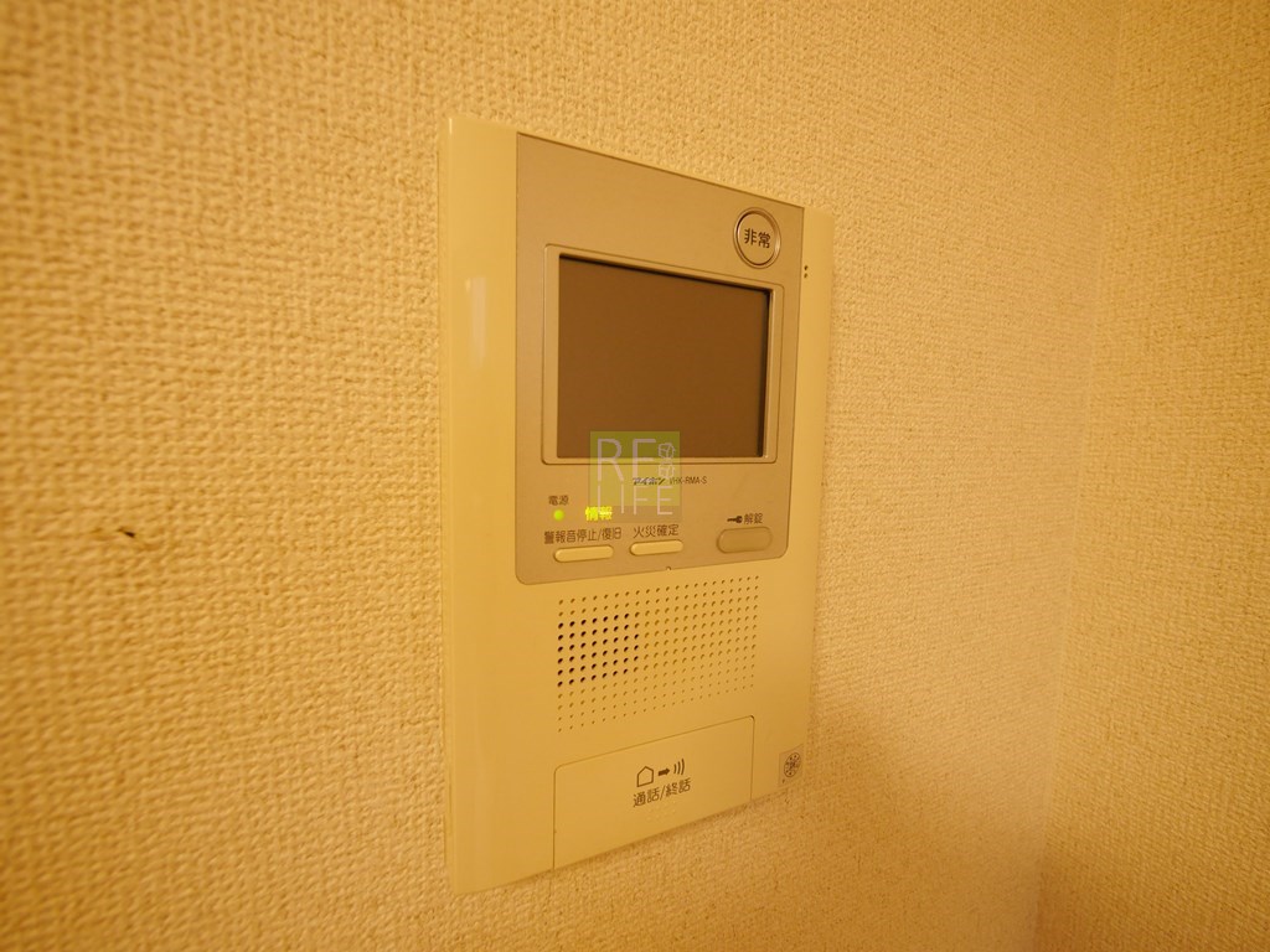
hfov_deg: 102.1
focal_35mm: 14
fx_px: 514
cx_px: 635
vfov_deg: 85.7
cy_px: 476
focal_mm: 7
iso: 1000
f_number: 4
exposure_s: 1/60
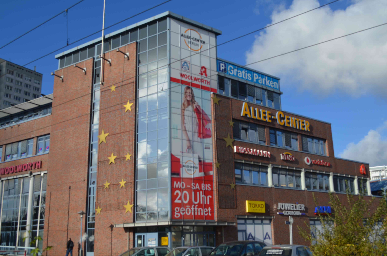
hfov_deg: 53.2
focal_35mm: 36
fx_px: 386
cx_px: 194
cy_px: 128
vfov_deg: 36.7
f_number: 8
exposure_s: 1/250
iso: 100
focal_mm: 24
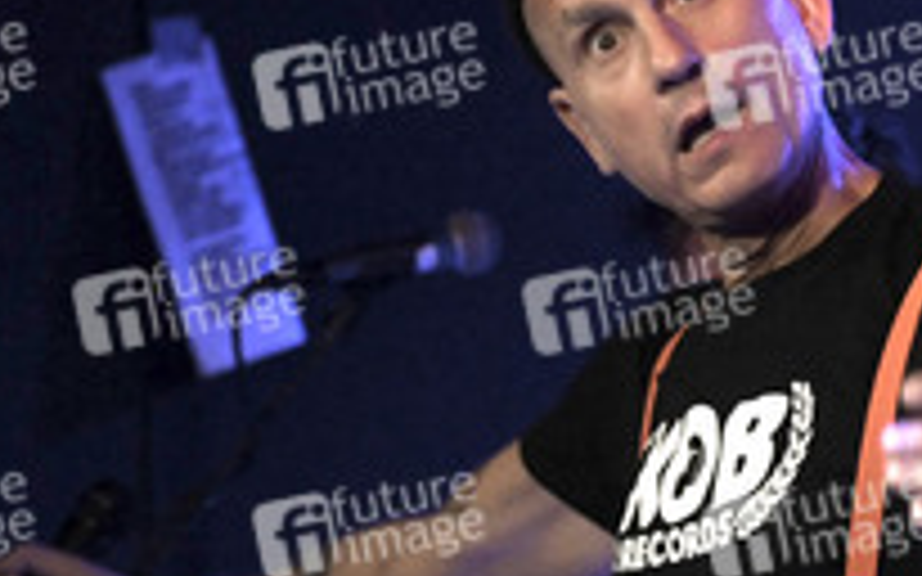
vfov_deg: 8.3
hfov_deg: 13.3
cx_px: 699
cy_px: 414
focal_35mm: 157
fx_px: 3944
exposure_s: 1/320
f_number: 2.8
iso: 6400
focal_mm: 70
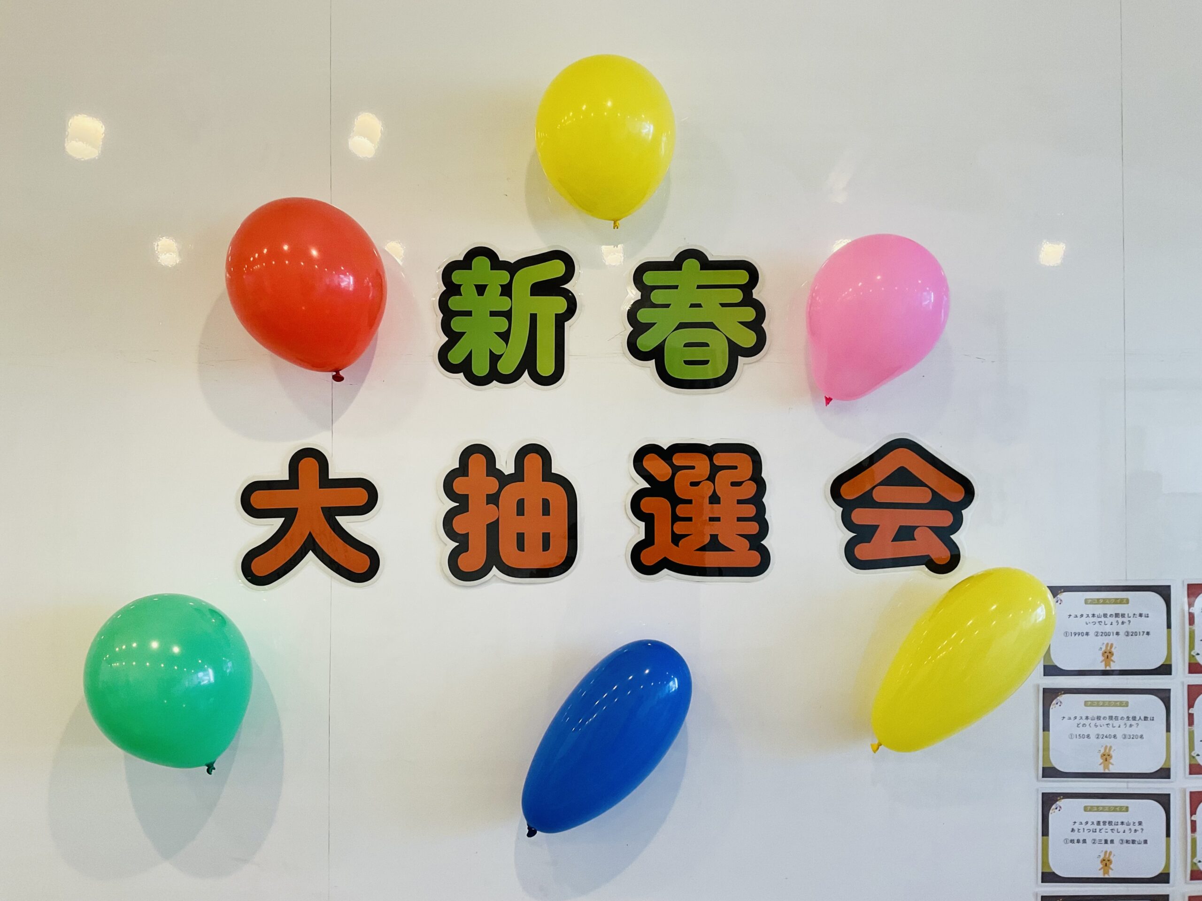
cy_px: 450
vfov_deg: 48.2
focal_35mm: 29
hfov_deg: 61.7
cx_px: 601
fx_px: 1007
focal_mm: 3
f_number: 1.8
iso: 50
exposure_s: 1/100
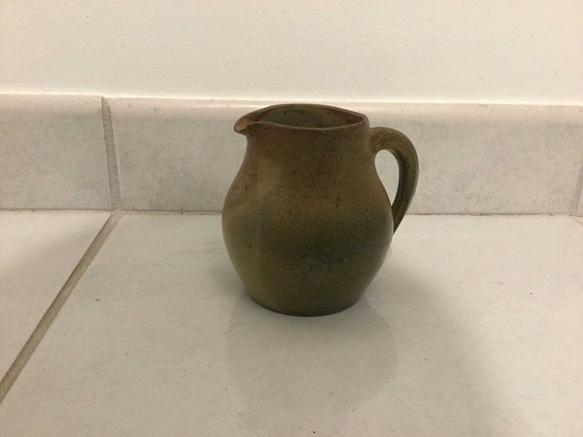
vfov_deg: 45.4
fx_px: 522
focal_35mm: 31
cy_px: 218
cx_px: 292
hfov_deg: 58.4
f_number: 2.4
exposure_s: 1/17
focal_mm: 3.3
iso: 200
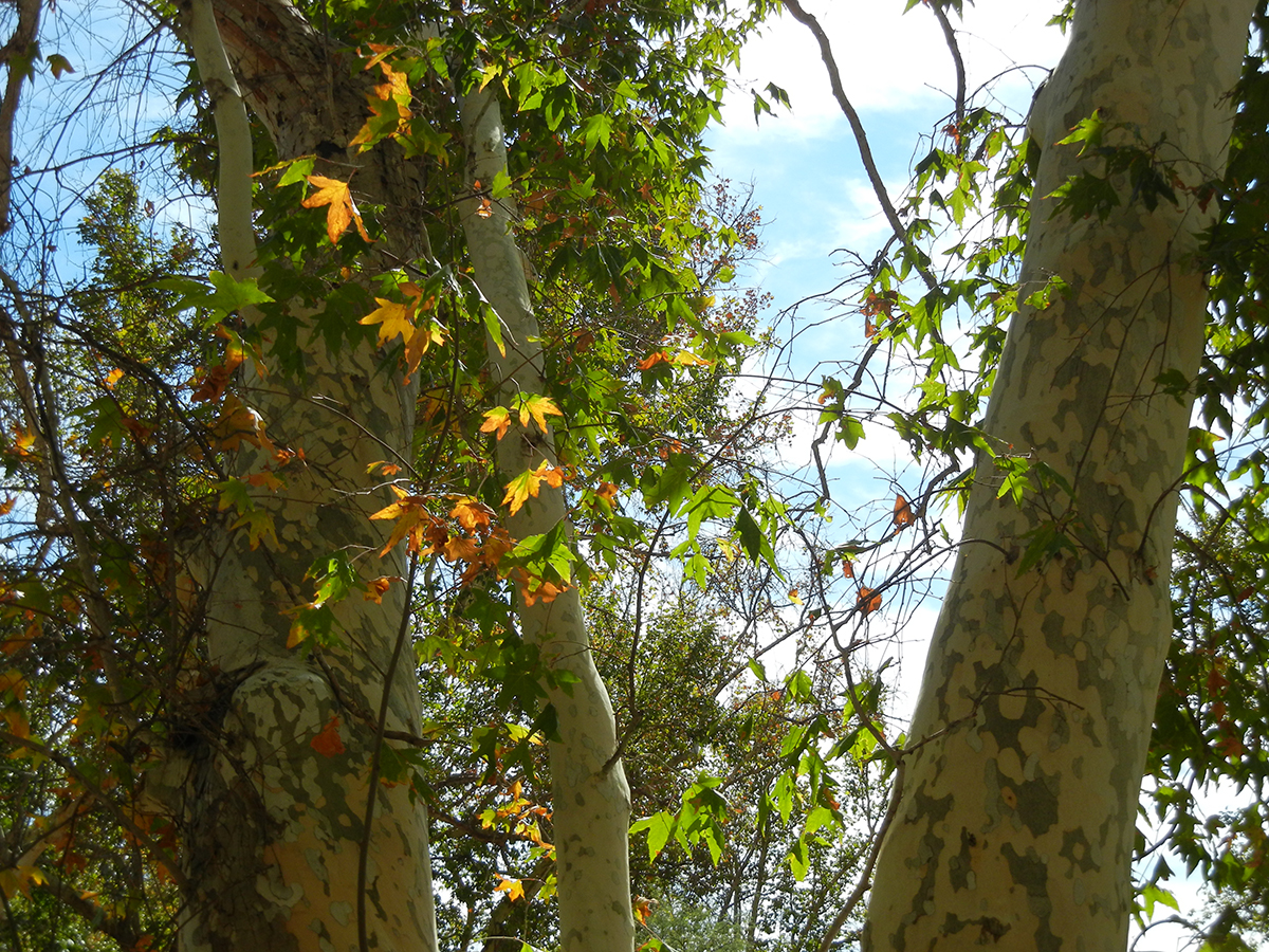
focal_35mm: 59
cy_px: 476
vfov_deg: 24.8
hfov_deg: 32.7
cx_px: 634
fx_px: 2163
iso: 160
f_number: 8
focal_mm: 10.6
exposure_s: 1/316
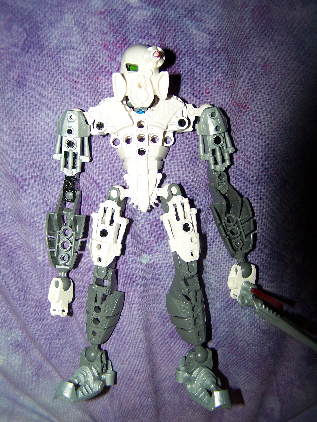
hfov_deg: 37.8
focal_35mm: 38
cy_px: 211
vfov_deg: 48.9
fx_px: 463
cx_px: 158
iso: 80
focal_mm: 6.3
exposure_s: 1/60
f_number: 2.8
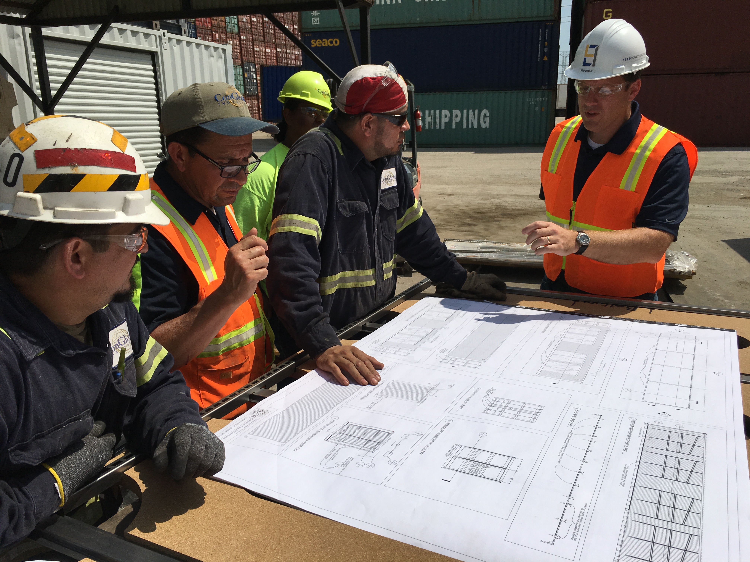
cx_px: 375
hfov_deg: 61.7
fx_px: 628
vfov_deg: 48.2
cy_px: 281
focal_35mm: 29
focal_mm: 4.15
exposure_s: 1/6410
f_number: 2.2
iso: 25
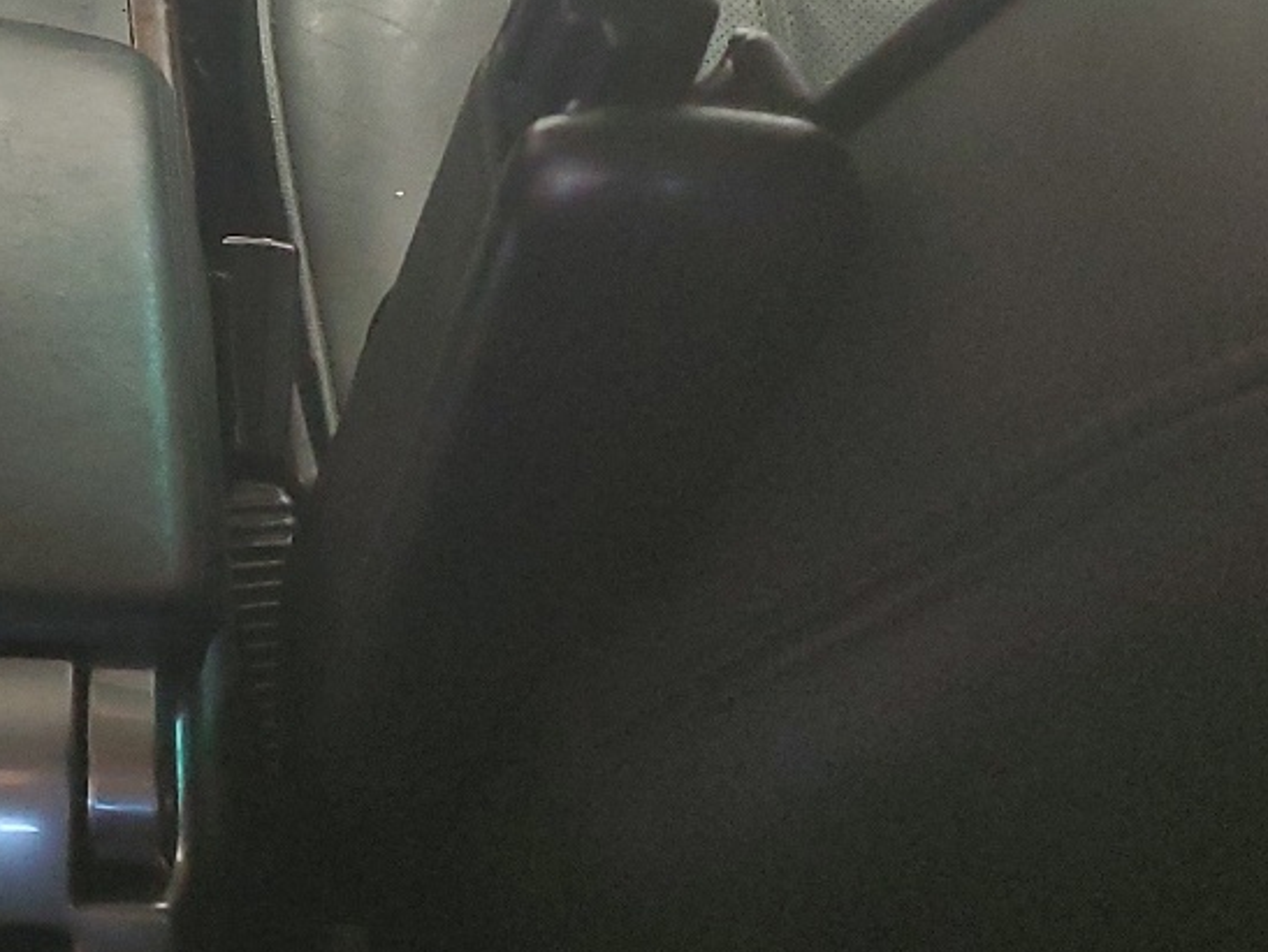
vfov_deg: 18.0
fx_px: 2786
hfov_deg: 23.6
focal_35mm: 76
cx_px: -225
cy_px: -329
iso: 291
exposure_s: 1/40
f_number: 1.5
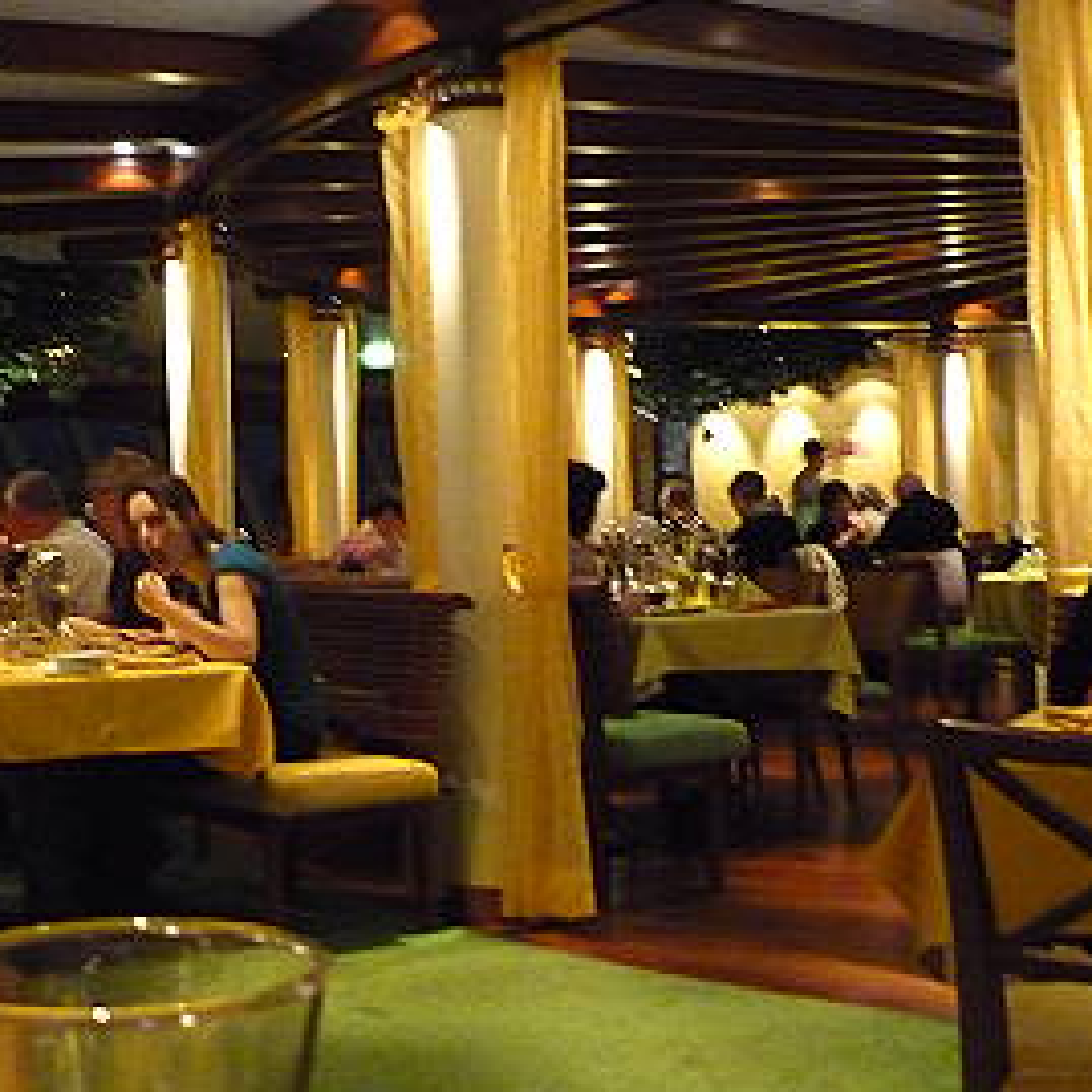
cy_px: 485
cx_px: 262
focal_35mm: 53
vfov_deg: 32.2
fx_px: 1892
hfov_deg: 31.6
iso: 800
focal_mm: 5.5
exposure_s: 1/8
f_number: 2.8
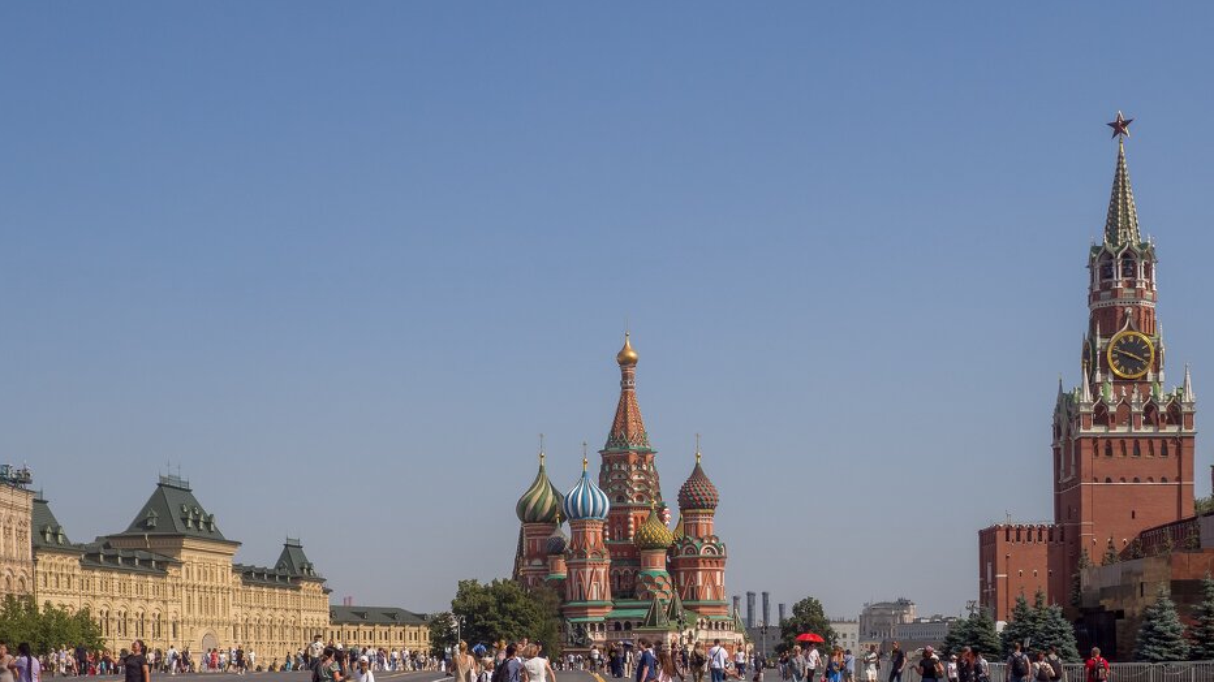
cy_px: 455
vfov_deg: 21.7
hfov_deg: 37.8
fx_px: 1770
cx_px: 629
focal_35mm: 55
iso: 200
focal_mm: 22
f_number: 8
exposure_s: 1/800
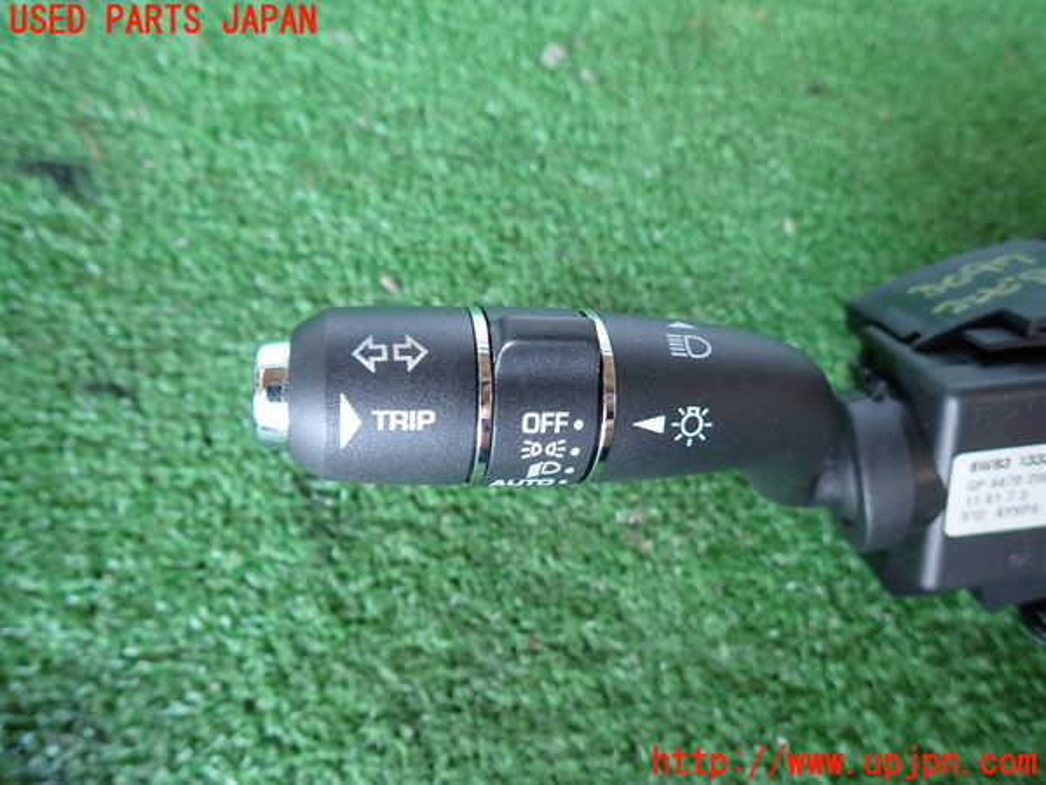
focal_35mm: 25
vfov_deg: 54.9
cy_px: 392
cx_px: 523
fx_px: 755
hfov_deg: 69.4
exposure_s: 1/30
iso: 200
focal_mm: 4.5
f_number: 2
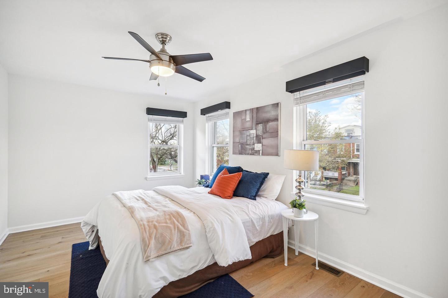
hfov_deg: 96.7
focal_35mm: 16
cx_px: 224
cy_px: 149
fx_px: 199
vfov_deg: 73.7
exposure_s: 1/60
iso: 500
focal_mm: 16
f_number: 9
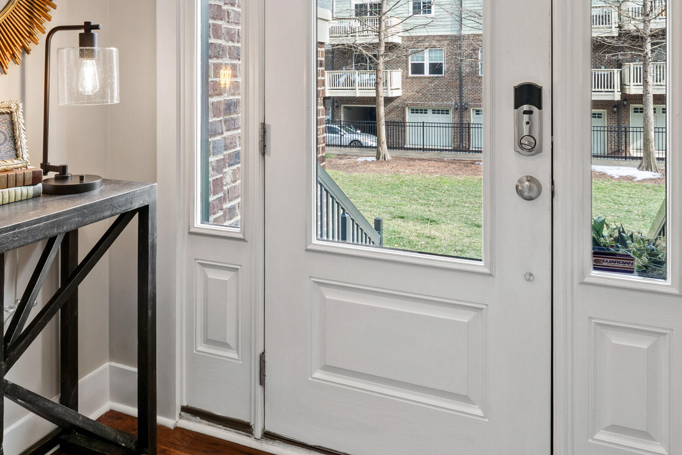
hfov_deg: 65.3
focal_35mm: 28
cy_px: 68
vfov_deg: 43.4
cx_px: 303
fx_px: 530
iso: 100
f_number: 8
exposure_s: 1/1.67
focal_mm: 10
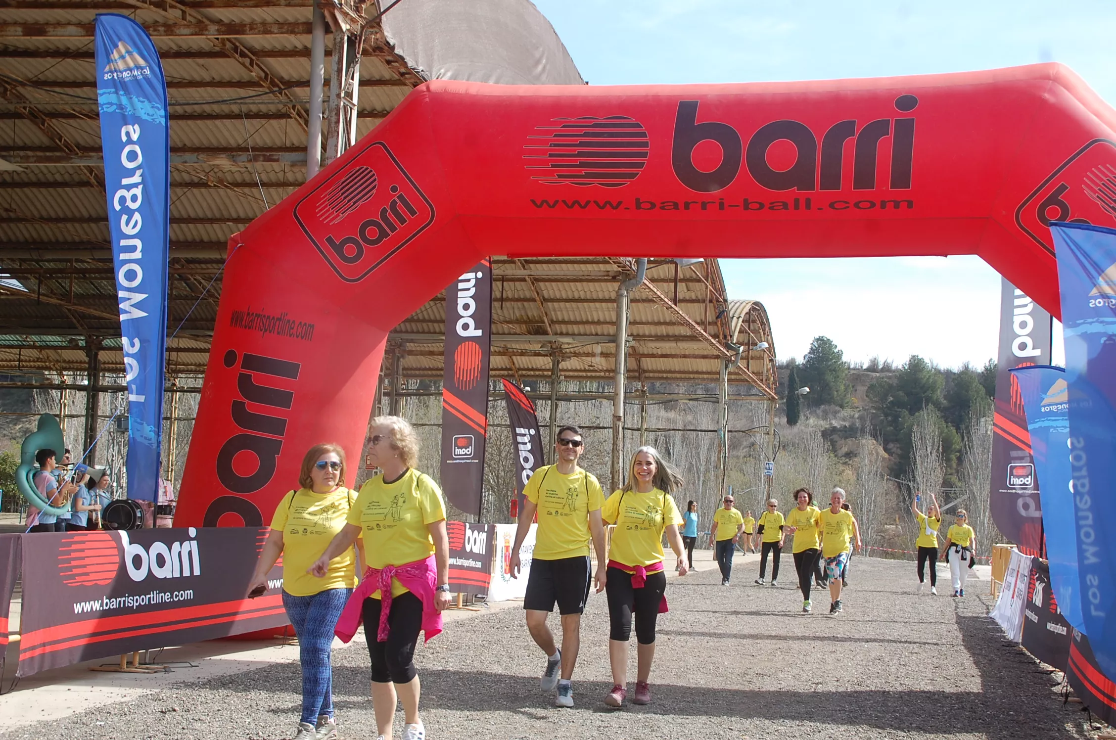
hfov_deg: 41.2
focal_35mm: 48
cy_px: 370
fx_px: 1485
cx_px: 558
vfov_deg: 28.0
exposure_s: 1/250
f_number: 8
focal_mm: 32
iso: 200
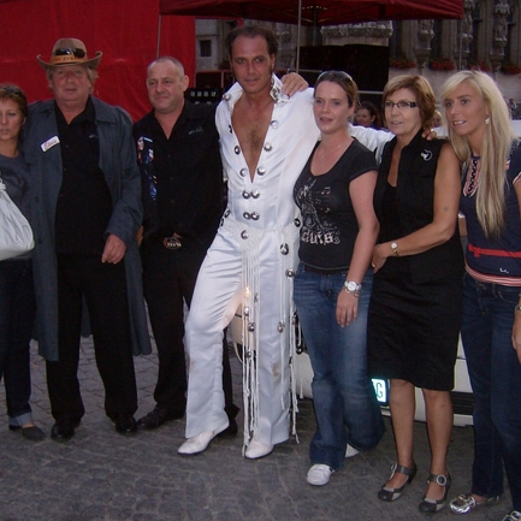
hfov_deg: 38.3
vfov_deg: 38.3
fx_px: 749
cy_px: 265
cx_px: 237
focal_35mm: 44
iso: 200
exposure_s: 1/60
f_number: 2.8
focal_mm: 6
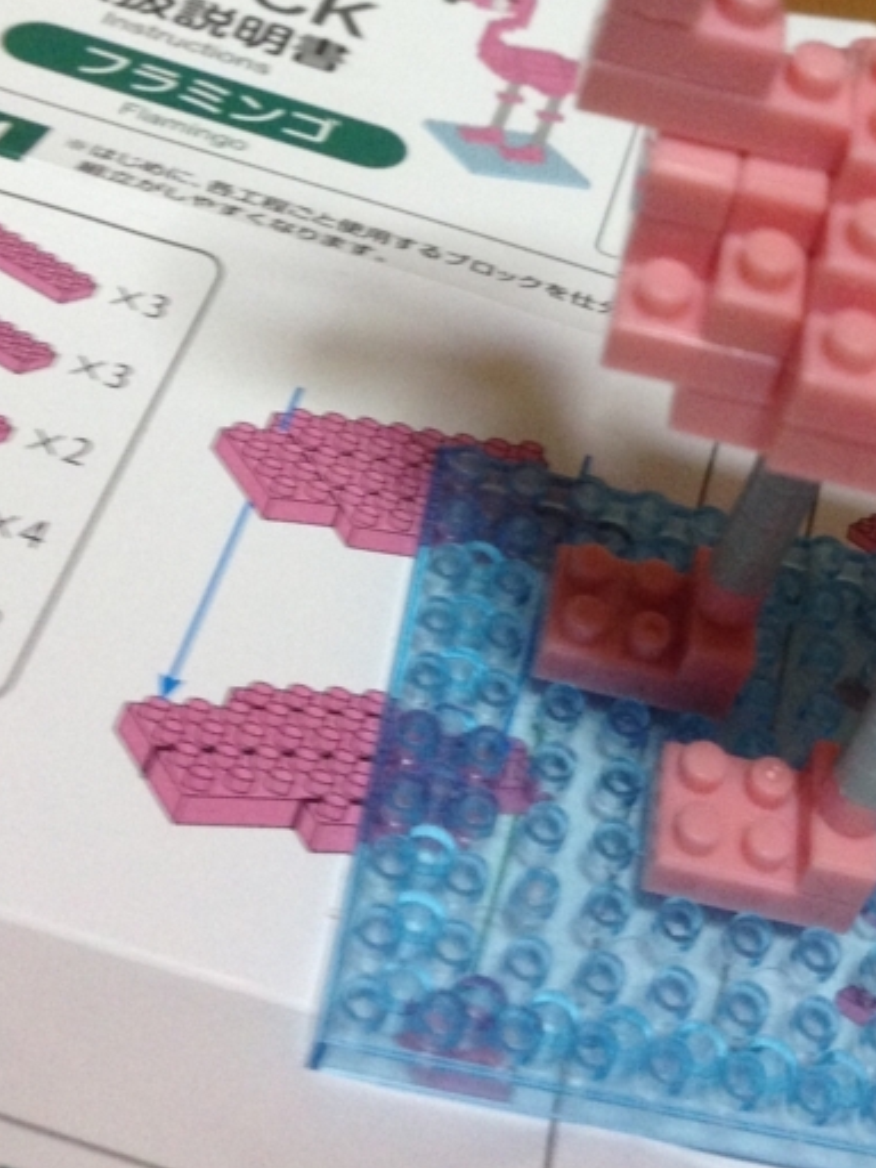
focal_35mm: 66
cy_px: 171
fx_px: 2227
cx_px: 714
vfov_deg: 28.5
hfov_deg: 21.9
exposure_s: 1/20
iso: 200
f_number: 2.4
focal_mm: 4.12
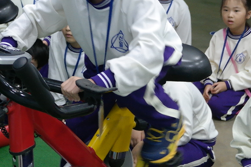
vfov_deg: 14.9
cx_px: -6
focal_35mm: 89
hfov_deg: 21.9
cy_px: -29
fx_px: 620
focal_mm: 20
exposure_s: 1/40
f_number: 3.5
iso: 800
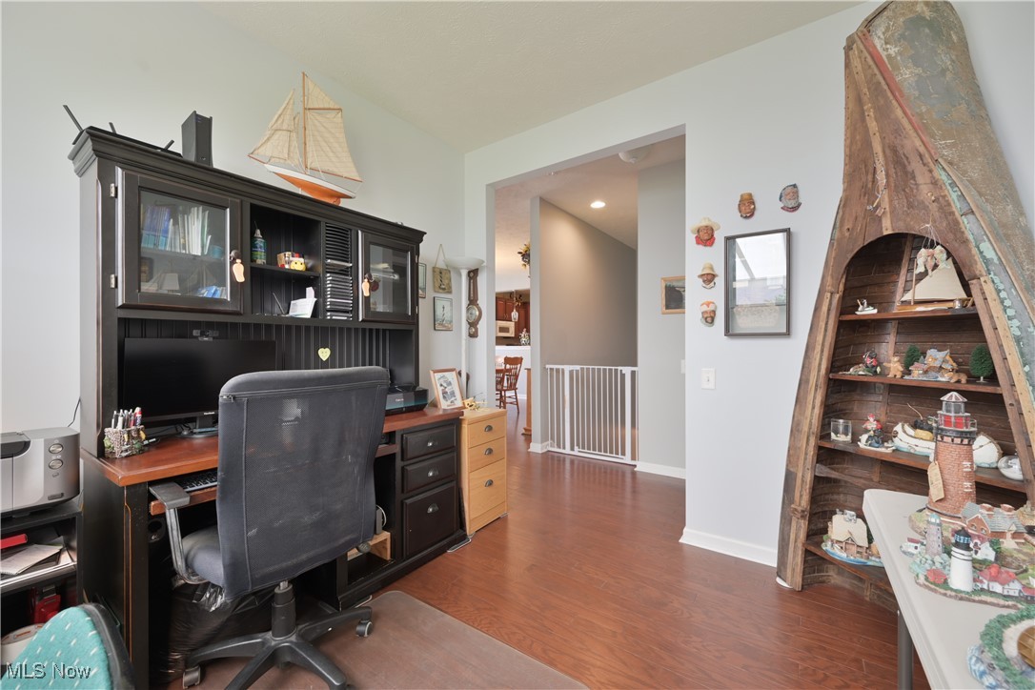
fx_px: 402
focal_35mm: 14
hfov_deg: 104.3
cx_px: 518
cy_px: 345
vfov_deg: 81.2
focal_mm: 14
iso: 320
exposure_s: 1/4
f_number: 9
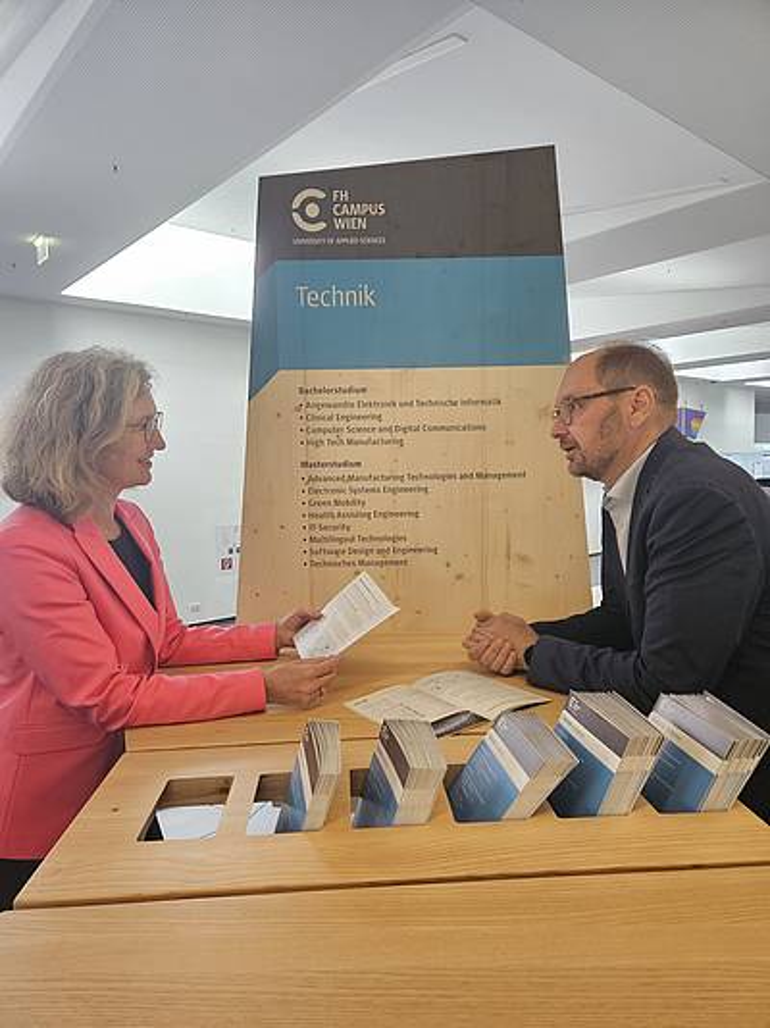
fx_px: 683
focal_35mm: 23
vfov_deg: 73.9
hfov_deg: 58.8
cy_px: 514
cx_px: 385
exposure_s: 1/100
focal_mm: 5.4
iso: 200
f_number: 1.8
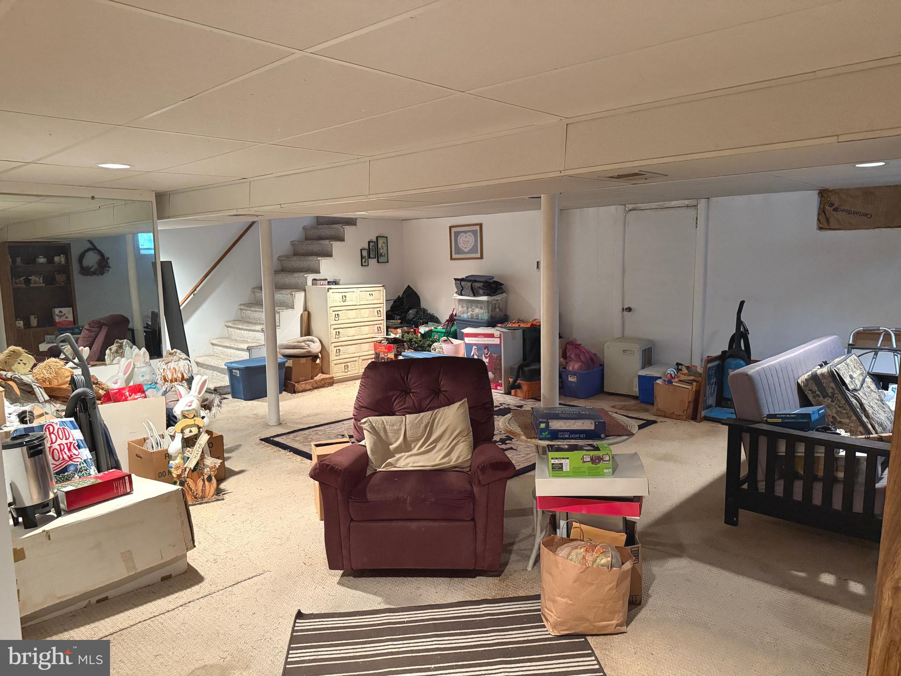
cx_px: 450
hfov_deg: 71.6
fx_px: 625
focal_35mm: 24
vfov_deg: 56.8
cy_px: 338
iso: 800
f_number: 1.78
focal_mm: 6.76
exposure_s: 1/40
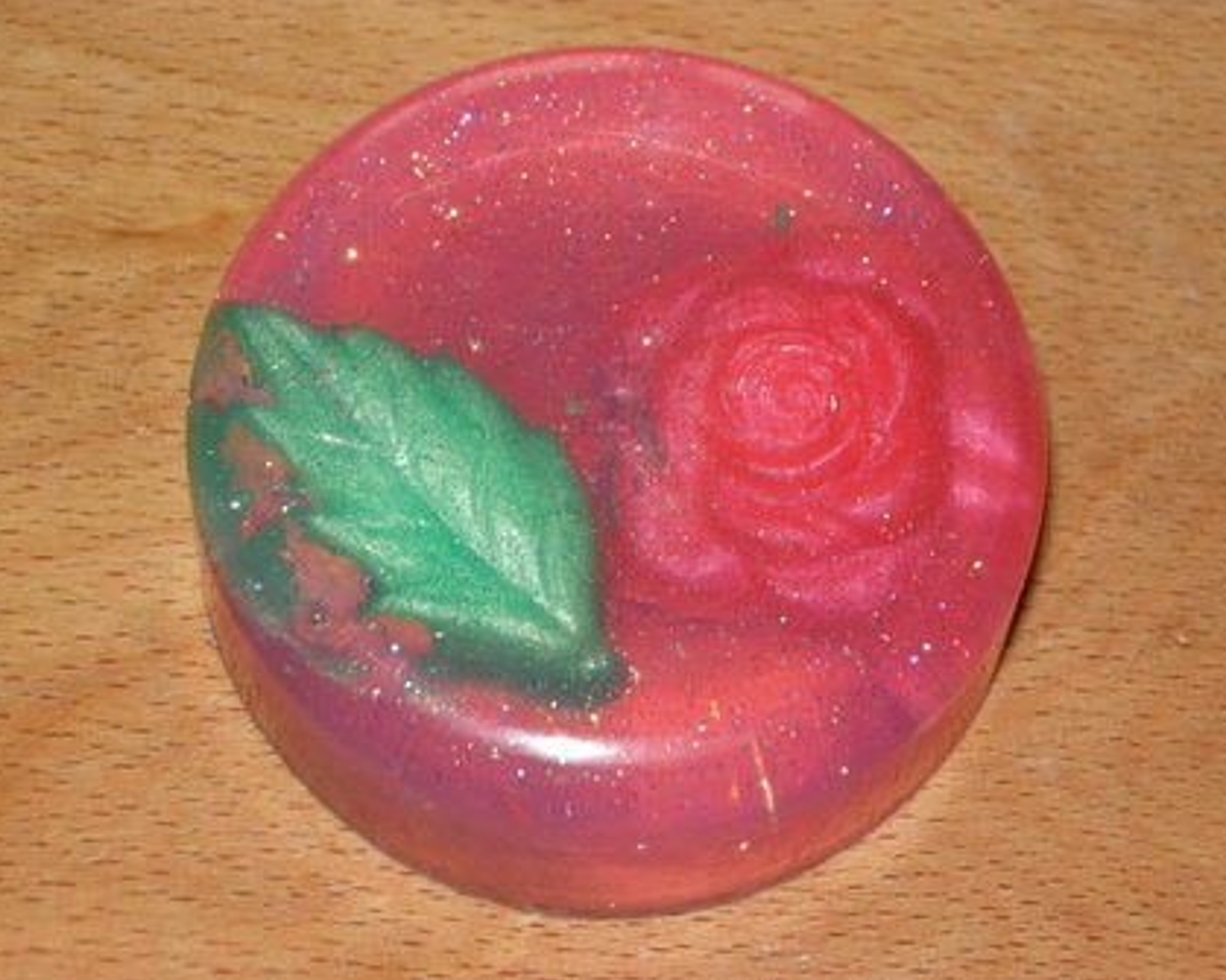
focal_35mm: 106
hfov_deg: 18.1
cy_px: 489
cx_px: 641
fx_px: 3845
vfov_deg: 14.5
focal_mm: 21.5
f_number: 4.7
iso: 64
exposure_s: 1/30
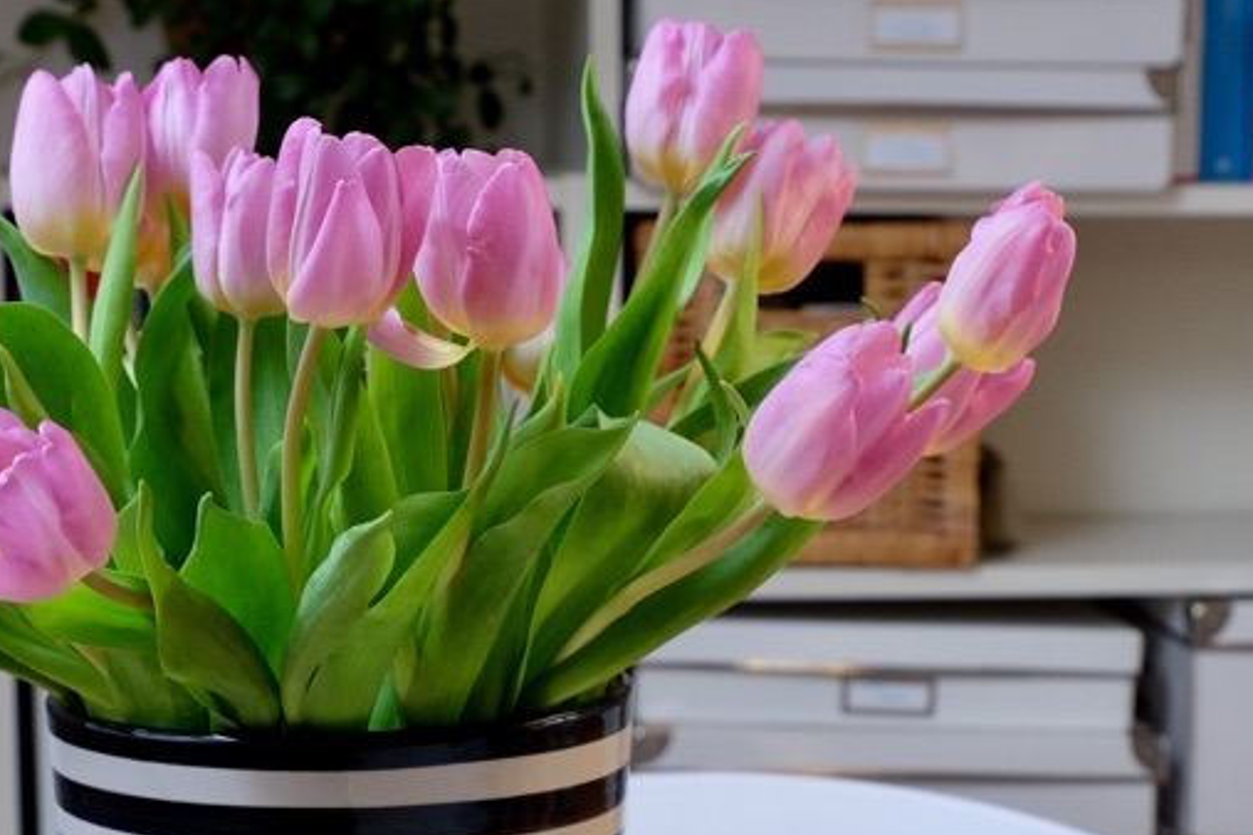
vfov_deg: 12.9
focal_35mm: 105
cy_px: 839
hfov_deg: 19.5
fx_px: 3654
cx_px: 685
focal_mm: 34.5
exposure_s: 1/80
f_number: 8
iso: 1250
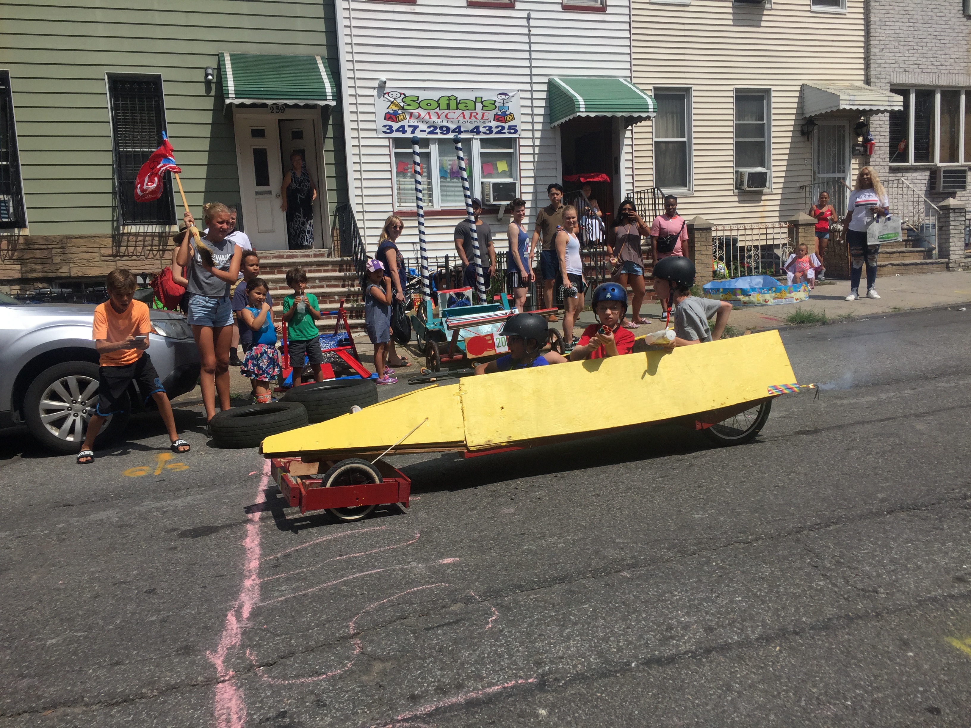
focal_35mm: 29
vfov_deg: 48.2
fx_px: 813
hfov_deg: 61.7
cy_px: 364
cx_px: 486
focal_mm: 4.15
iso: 32
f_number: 2.2
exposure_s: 1/4405
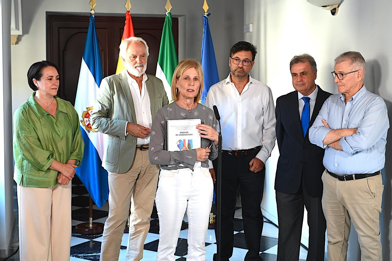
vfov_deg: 22.6
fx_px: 653
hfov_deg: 33.4
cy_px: 130
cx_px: 196
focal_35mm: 60
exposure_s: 1/160
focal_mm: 60
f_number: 4.5
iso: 2500
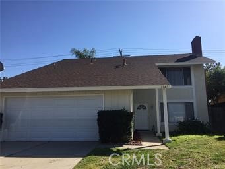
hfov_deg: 61.6
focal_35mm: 29
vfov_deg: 48.3
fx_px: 189
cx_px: 112
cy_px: 84
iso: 32
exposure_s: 1/1522
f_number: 2.2
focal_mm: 4.15
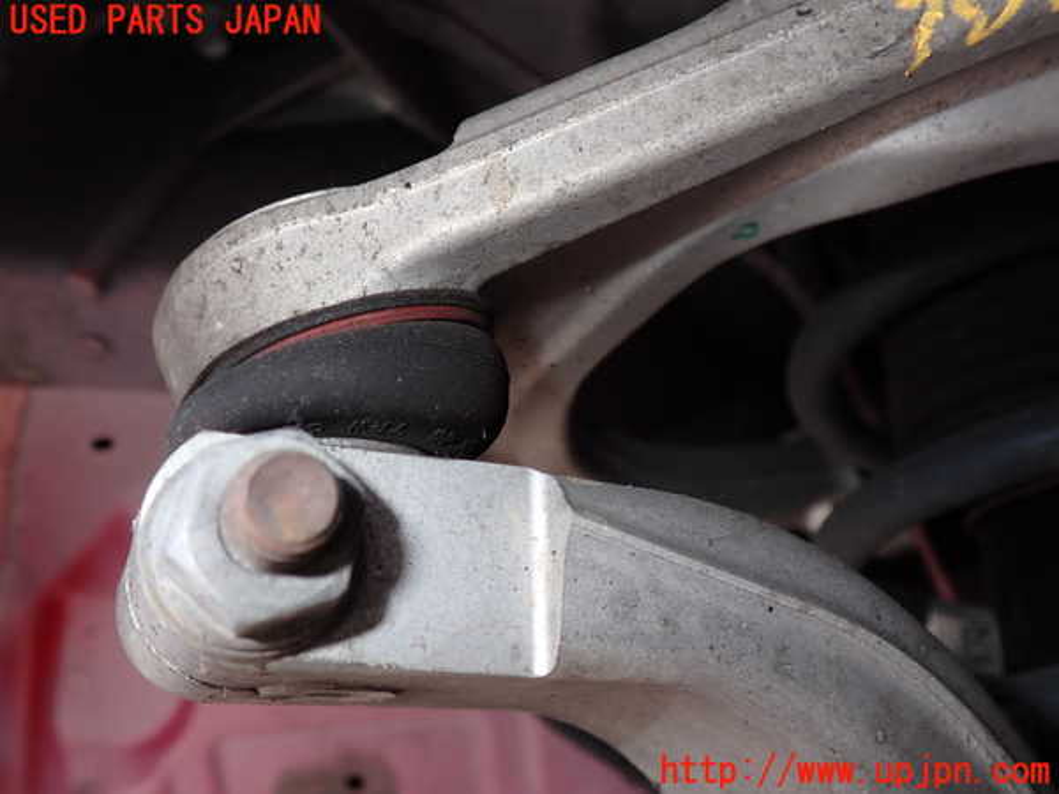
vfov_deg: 46.8
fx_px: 918
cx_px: 530
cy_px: 397
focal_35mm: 30
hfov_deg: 60.0
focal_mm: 5.4
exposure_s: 1/30
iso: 100
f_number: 6.3
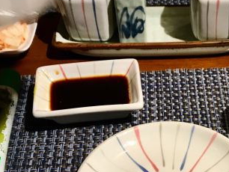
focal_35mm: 64
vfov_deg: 22.1
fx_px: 424
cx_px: 188
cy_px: 173
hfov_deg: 29.5
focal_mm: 3.99
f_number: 1.8
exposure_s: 1/17
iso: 50
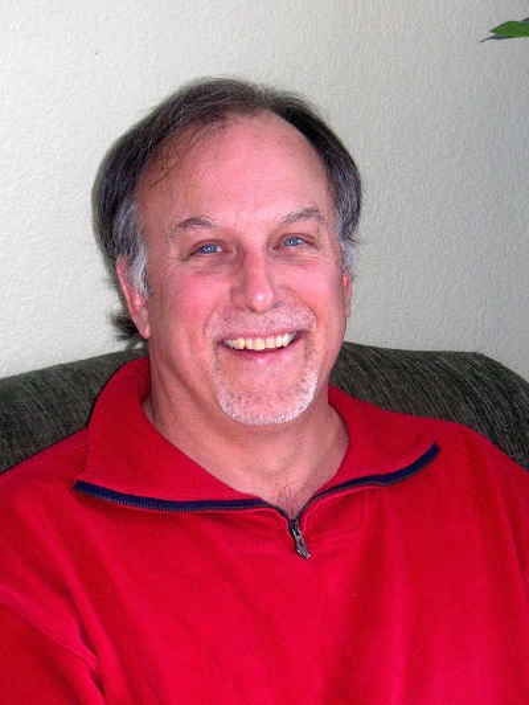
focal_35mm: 105
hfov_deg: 14.1
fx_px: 2139
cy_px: 352
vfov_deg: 18.7
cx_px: 264
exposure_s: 1/105
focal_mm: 17.1
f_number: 5
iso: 160
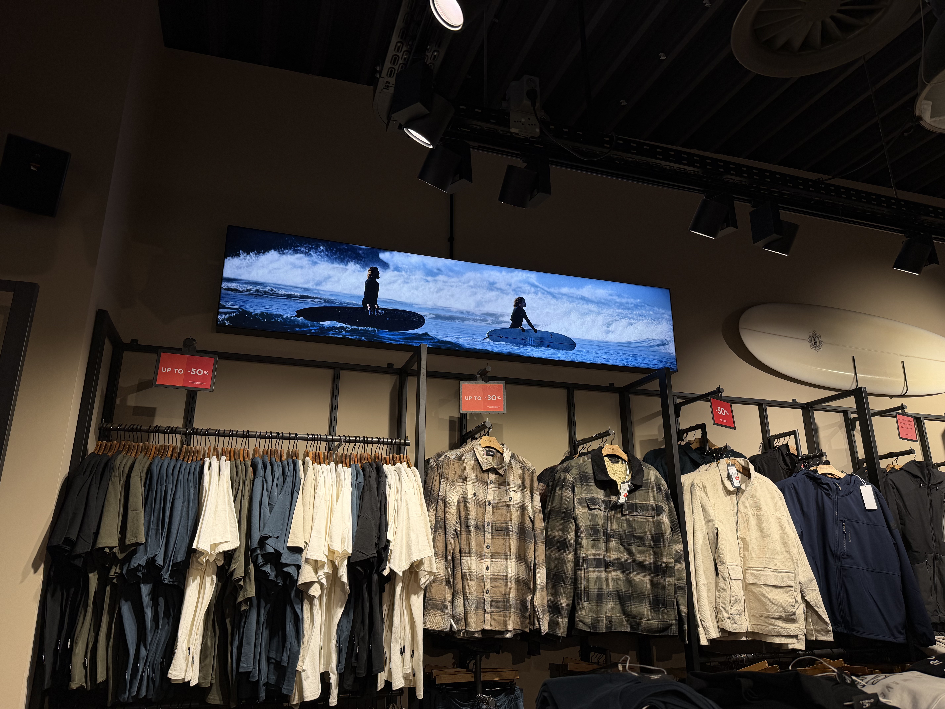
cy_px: 354
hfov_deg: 71.6
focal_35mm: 24
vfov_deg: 56.8
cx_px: 472
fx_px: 655
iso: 64
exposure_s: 1/289
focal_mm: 6.76
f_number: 1.78
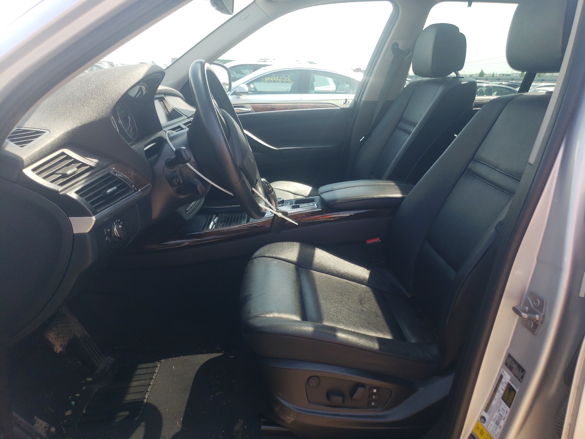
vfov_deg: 53.1
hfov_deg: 67.3
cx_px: 292
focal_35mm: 26
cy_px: 220
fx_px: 439
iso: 50
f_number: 1.5
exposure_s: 1/588
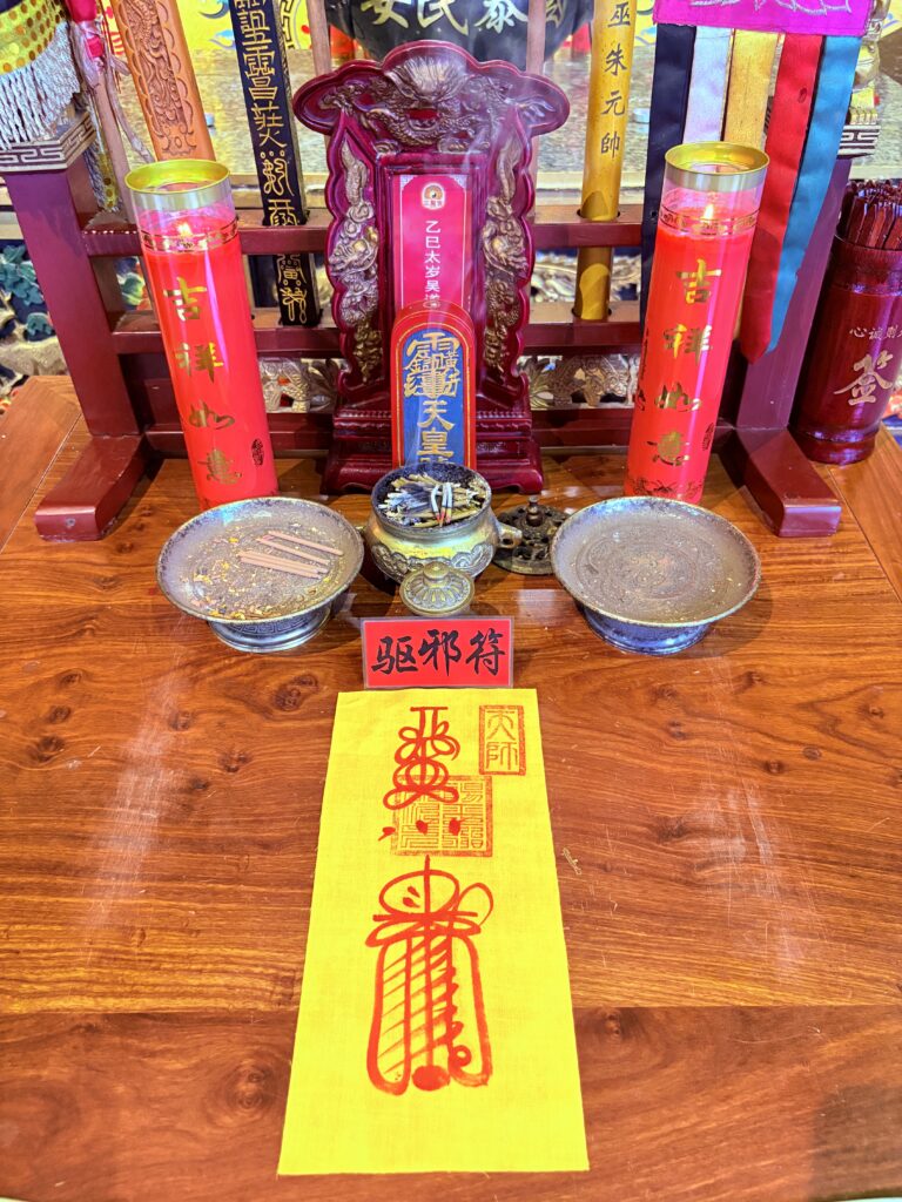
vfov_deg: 67.3
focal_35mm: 26
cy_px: 601
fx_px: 903
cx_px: 451
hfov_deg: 53.1
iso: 400
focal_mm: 5.96
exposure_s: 1/50
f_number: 1.6
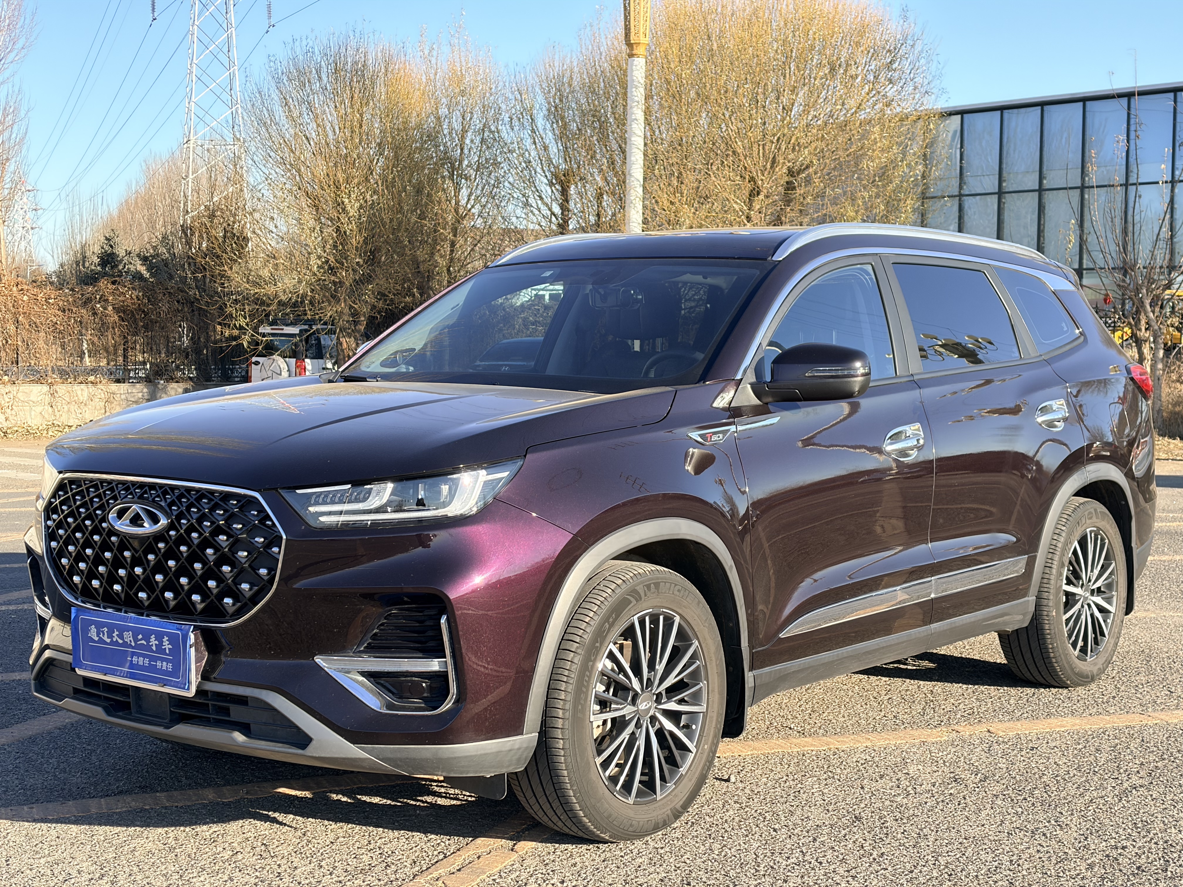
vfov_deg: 28.0
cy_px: 444
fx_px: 1777
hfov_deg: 36.8
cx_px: 592
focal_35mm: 52
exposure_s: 1/1065
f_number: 1.6
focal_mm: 5.96
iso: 50
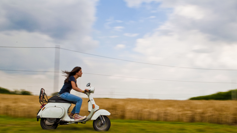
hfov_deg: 49.4
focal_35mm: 41
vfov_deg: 29.0
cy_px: 78
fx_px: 258
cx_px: 118
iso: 200
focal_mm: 26
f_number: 22
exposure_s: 1/60
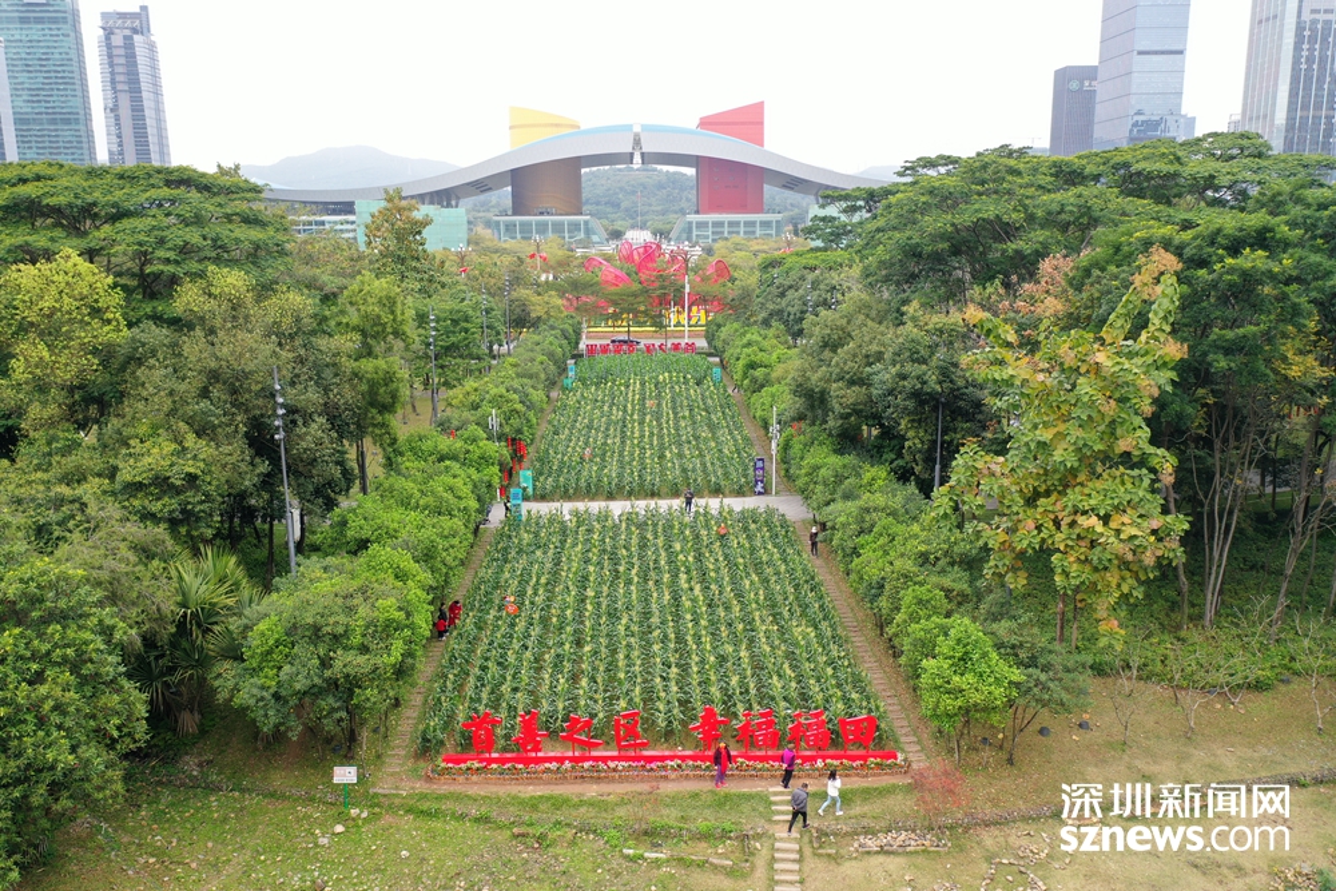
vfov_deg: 46.4
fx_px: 1039
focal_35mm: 28
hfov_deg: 65.5
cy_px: 446
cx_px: 668
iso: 100
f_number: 2.8
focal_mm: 10.26
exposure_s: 1/320
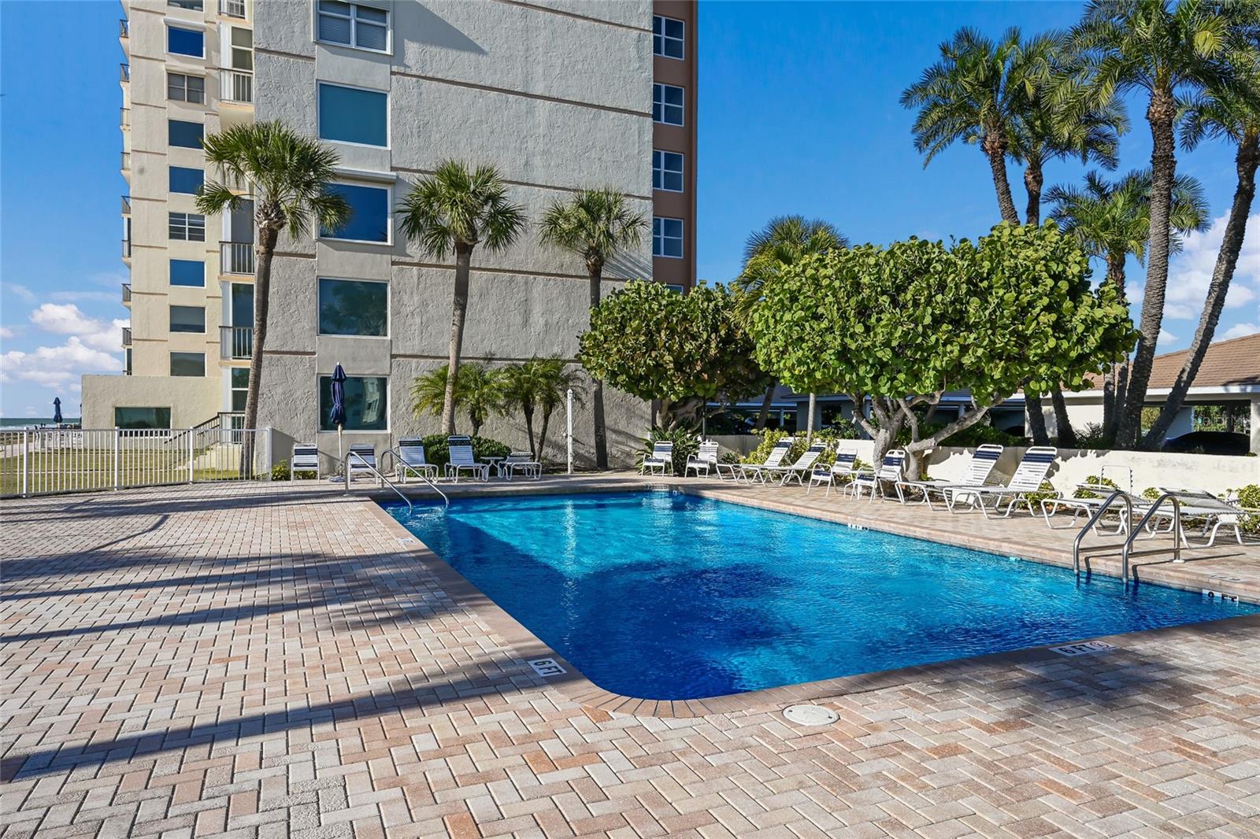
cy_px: 420
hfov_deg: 77.3
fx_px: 787
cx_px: 630
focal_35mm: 22
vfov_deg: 56.1
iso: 160
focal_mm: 22.5
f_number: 11
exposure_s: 1/250
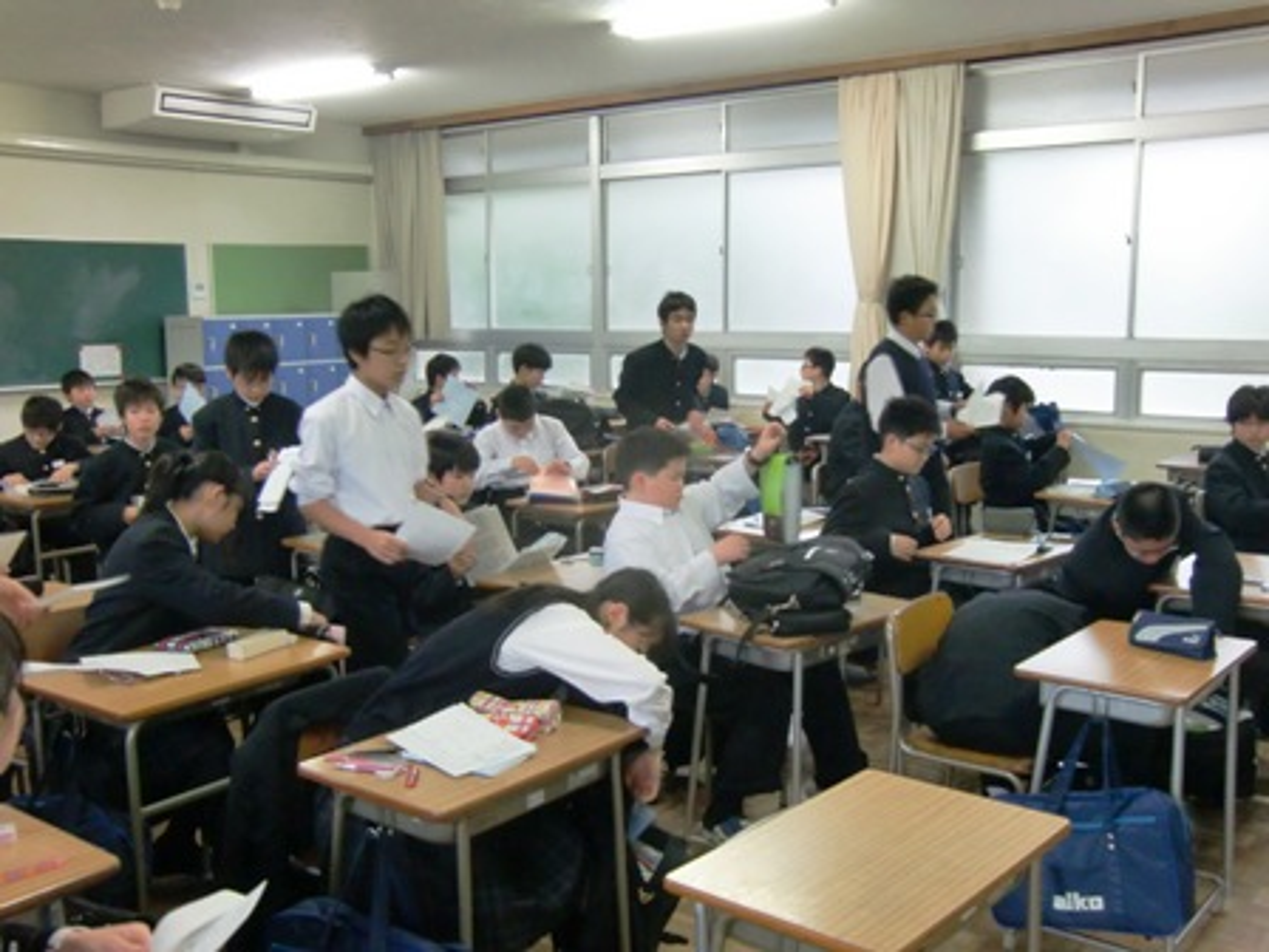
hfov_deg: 54.0
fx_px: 1246
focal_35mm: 34
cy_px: 476
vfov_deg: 41.8
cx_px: 634
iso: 320
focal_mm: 6.1
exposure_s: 1/60
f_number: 3.6
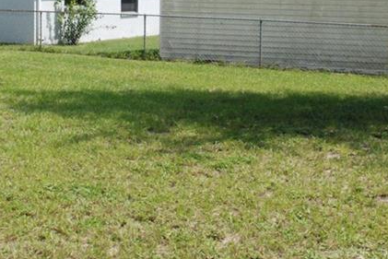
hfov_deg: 27.7
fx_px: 787
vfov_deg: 18.4
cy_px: 29
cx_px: 175
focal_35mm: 73
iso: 1600
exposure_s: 1/800
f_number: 14
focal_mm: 20
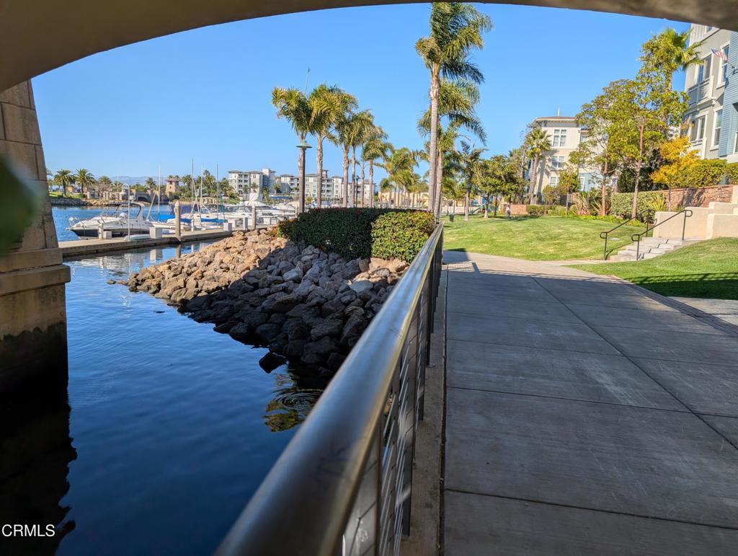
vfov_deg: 56.9
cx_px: 369
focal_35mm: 24
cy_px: 278
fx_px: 512
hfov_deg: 71.5
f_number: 1.68
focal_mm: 6.9
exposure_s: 1/9901
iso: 20
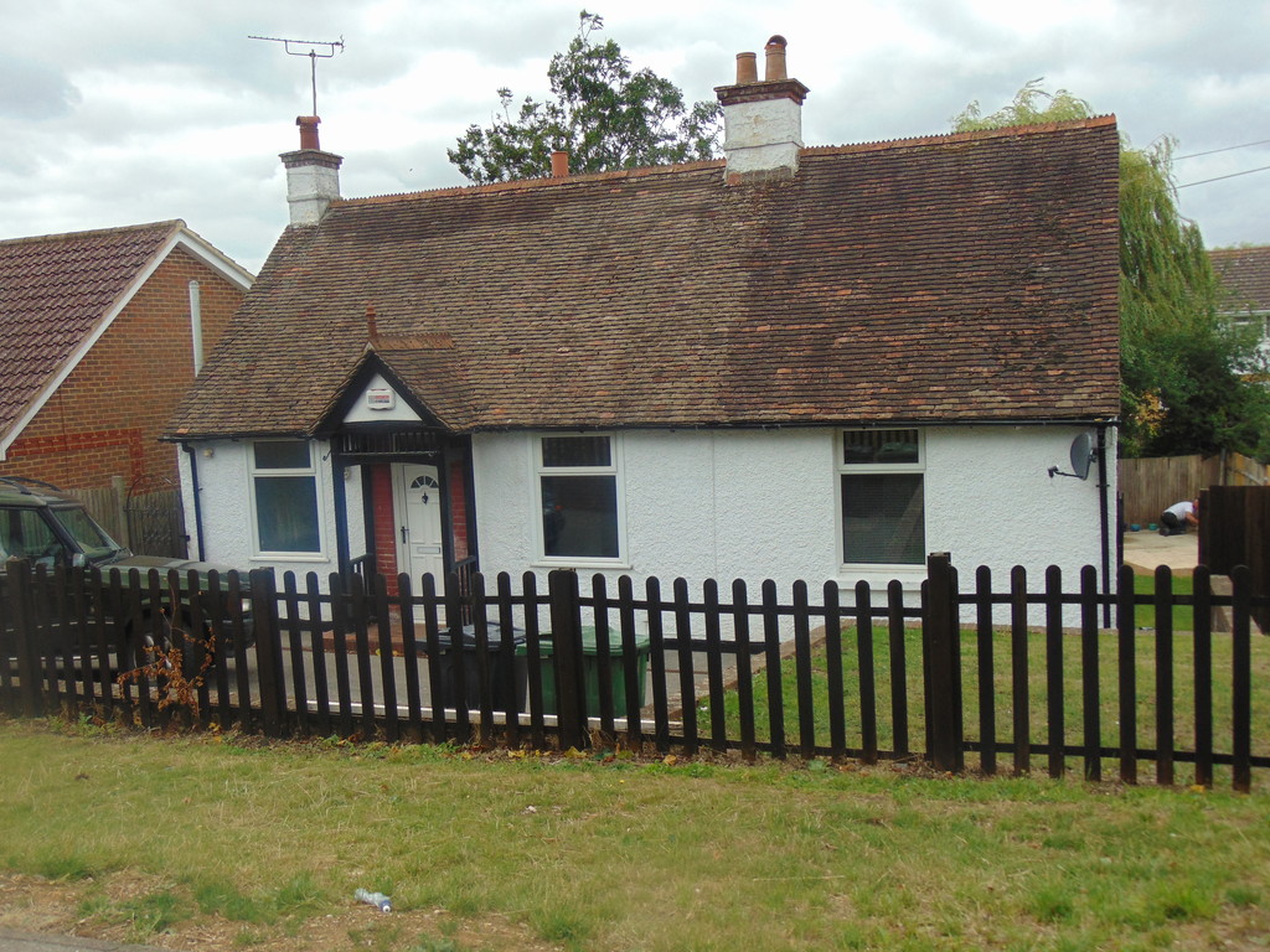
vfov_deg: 42.9
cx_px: 635
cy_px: 476
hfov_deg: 55.4
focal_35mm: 33
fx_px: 1211
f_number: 3.2
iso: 80
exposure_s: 1/800
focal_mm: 5.8
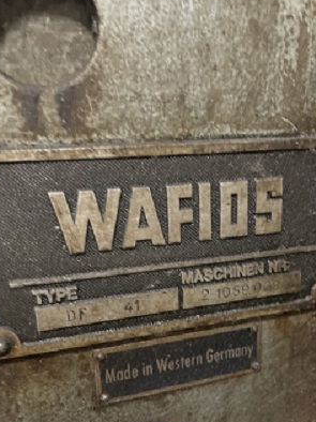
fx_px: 402
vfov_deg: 55.0
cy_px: 252
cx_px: 175
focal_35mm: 33
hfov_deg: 42.8
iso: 1000
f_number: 1.6
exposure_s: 1/30
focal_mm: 4.2
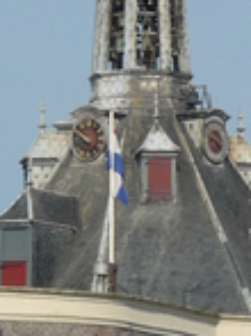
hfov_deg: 1.9
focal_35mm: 792
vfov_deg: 2.5
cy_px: 227
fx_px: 7668
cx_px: 244
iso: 100
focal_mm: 31.6
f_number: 7.1
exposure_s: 1/400
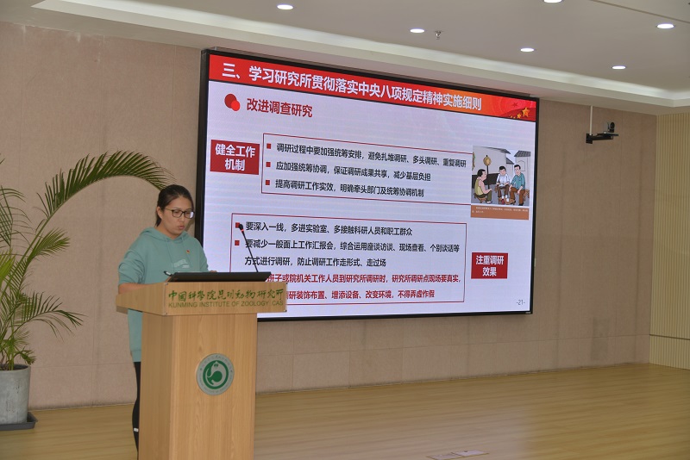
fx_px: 959
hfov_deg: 39.6
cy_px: 230
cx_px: 345
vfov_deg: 27.0
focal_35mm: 50
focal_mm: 50
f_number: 4
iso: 110
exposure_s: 1/60
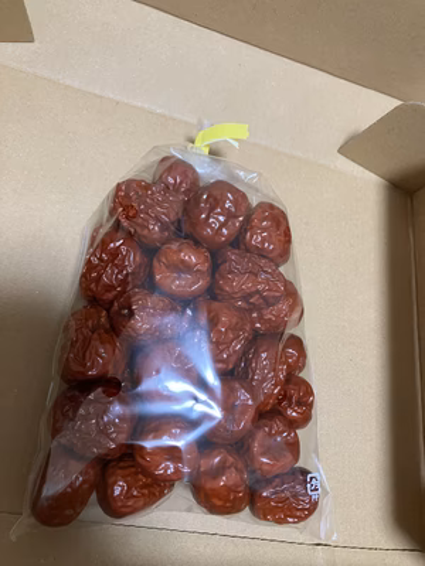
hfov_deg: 49.7
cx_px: 212
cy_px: 283
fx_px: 458
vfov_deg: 63.4
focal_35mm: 28
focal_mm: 3.99
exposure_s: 1/60
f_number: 1.8
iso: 200
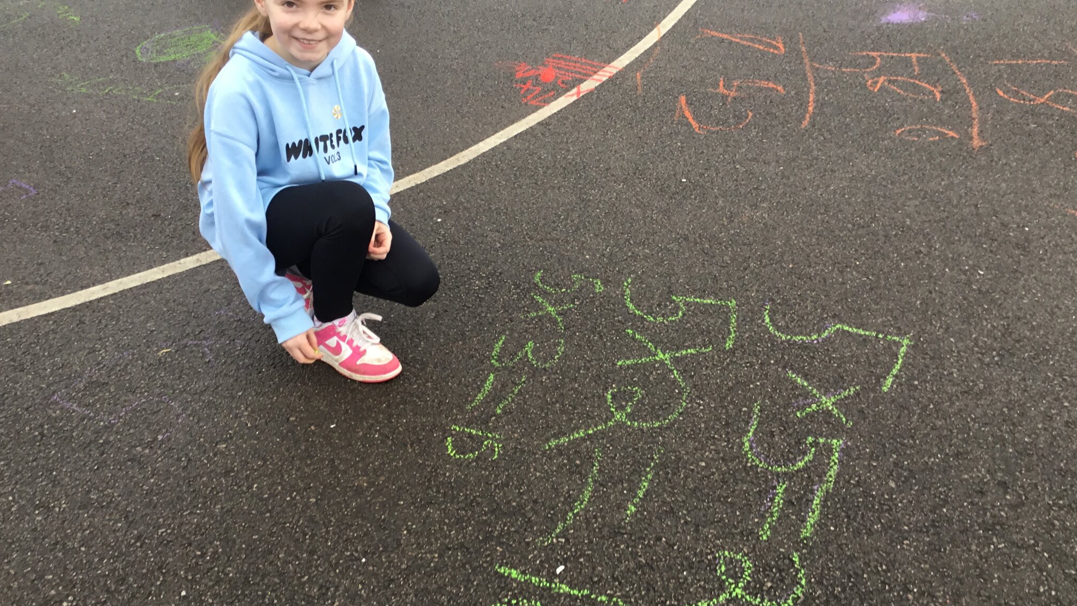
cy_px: 338
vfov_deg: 34.6
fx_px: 971
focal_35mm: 34
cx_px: 537
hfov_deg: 58.0
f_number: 2.4
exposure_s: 1/50
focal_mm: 3.3
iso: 32
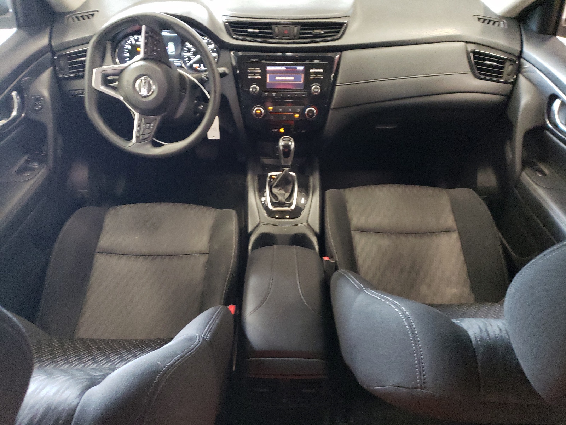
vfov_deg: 53.1
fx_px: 425
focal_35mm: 26
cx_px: 283
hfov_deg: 67.3
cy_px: 212
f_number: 1.5
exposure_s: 1/24
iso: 460
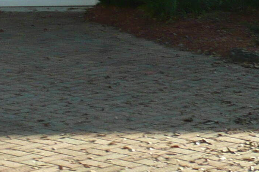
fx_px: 1367
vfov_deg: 7.0
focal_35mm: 190
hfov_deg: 10.8
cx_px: 178
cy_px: -180
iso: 100
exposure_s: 1/200
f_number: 4
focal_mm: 7
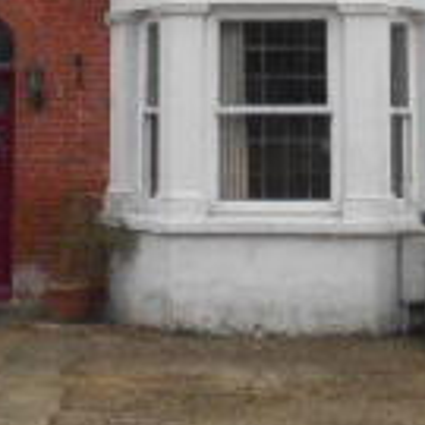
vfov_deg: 17.0
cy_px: -46
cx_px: 222
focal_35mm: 99
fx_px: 1375
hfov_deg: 17.6
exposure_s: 1/400
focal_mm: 4.7
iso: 80
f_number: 3.4
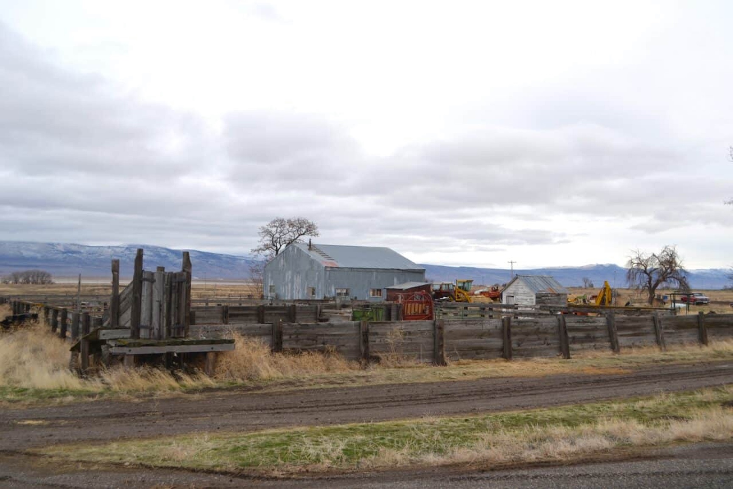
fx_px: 672
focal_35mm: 33
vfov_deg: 40.0
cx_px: 366
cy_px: 244
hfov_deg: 57.2
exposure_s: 1/200
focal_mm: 22
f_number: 7.1
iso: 100
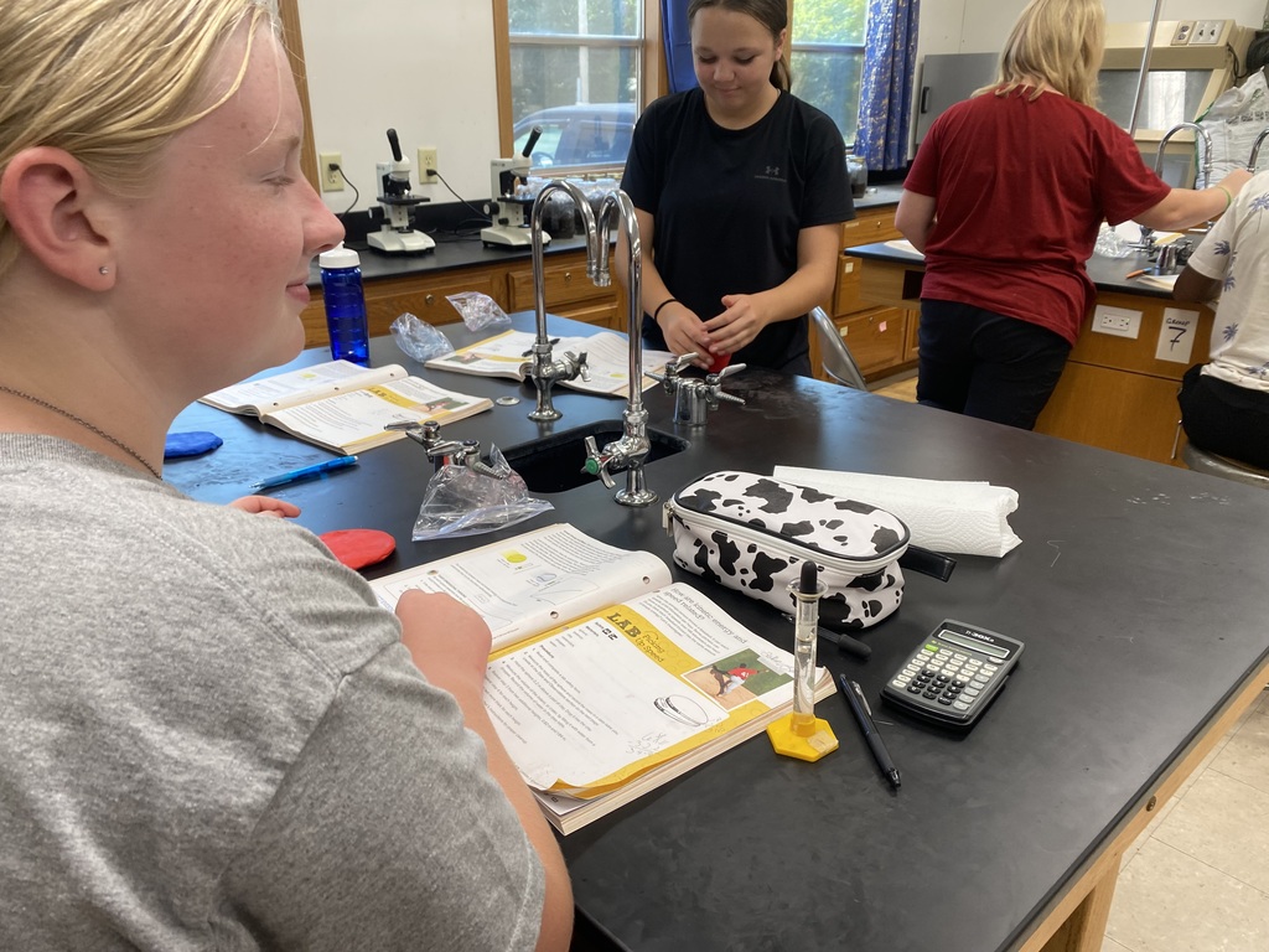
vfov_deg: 53.1
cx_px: 634
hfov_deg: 67.3
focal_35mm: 26
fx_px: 953
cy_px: 476
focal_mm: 4.25
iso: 100
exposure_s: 1/120
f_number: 1.8
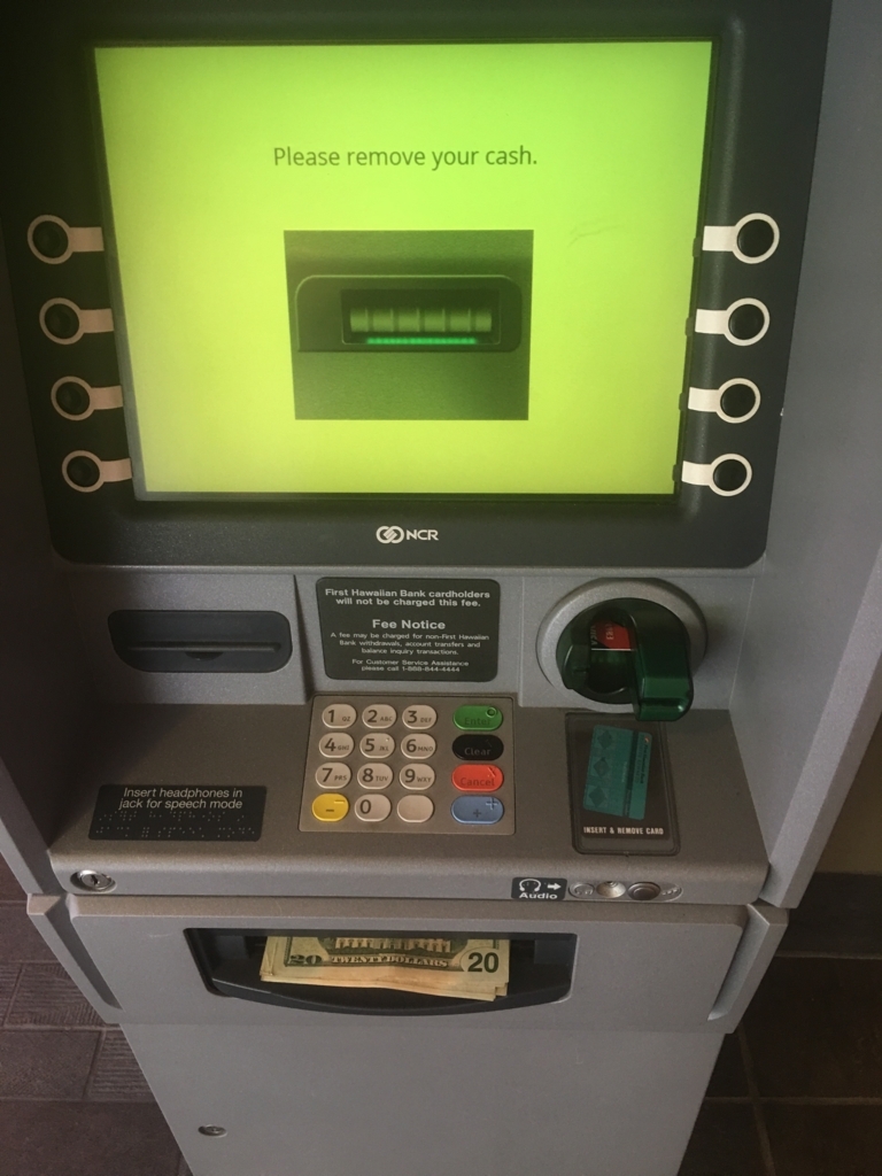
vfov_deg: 61.7
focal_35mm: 29
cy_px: 588
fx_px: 985
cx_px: 441
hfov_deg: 48.2
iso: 40
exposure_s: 1/15
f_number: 2.2
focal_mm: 4.15
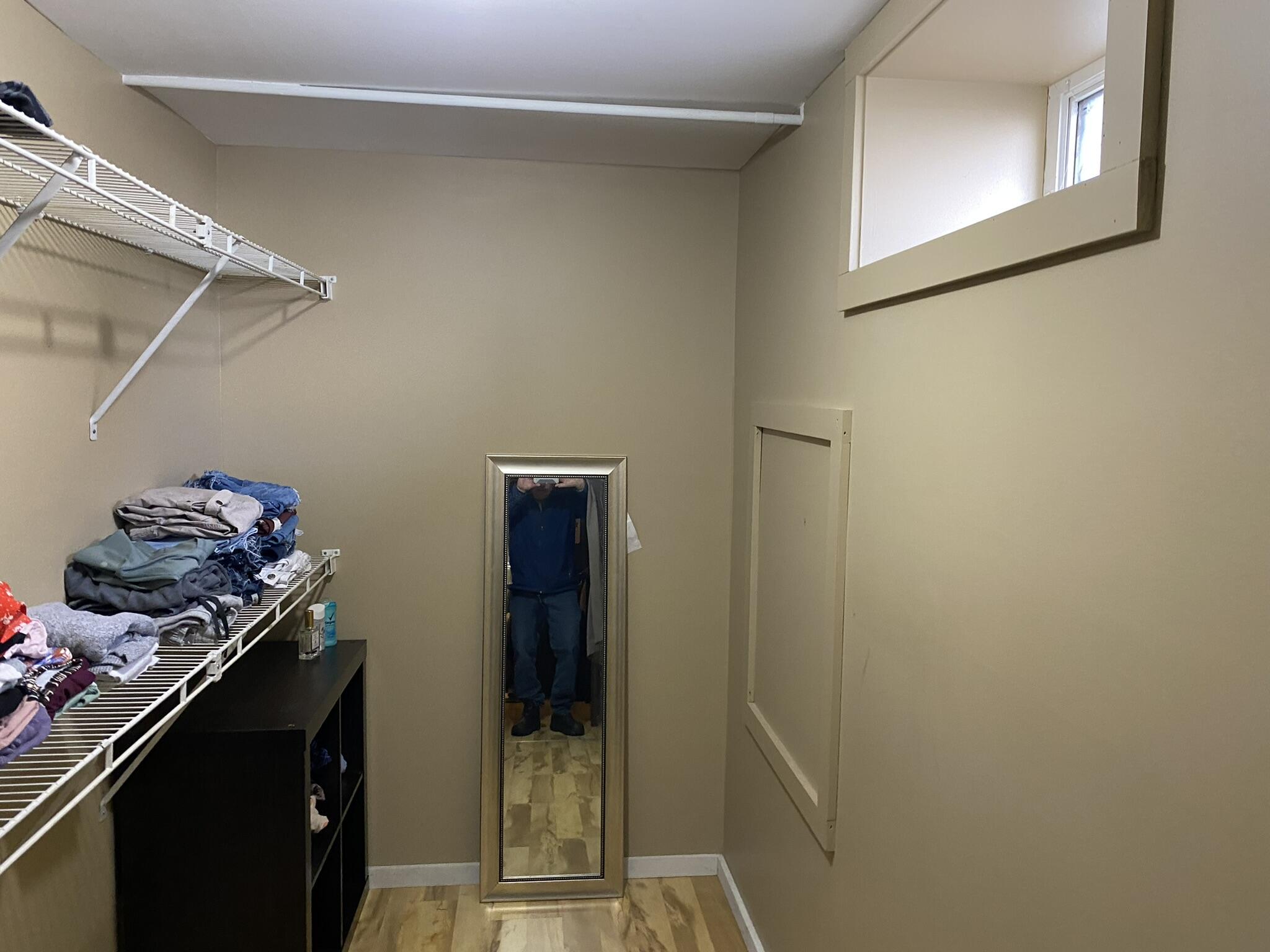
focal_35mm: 26
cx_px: 635
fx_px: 954
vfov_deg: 53.1
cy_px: 476
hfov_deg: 67.3
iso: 250
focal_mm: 4.25
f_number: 1.8
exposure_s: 1/60
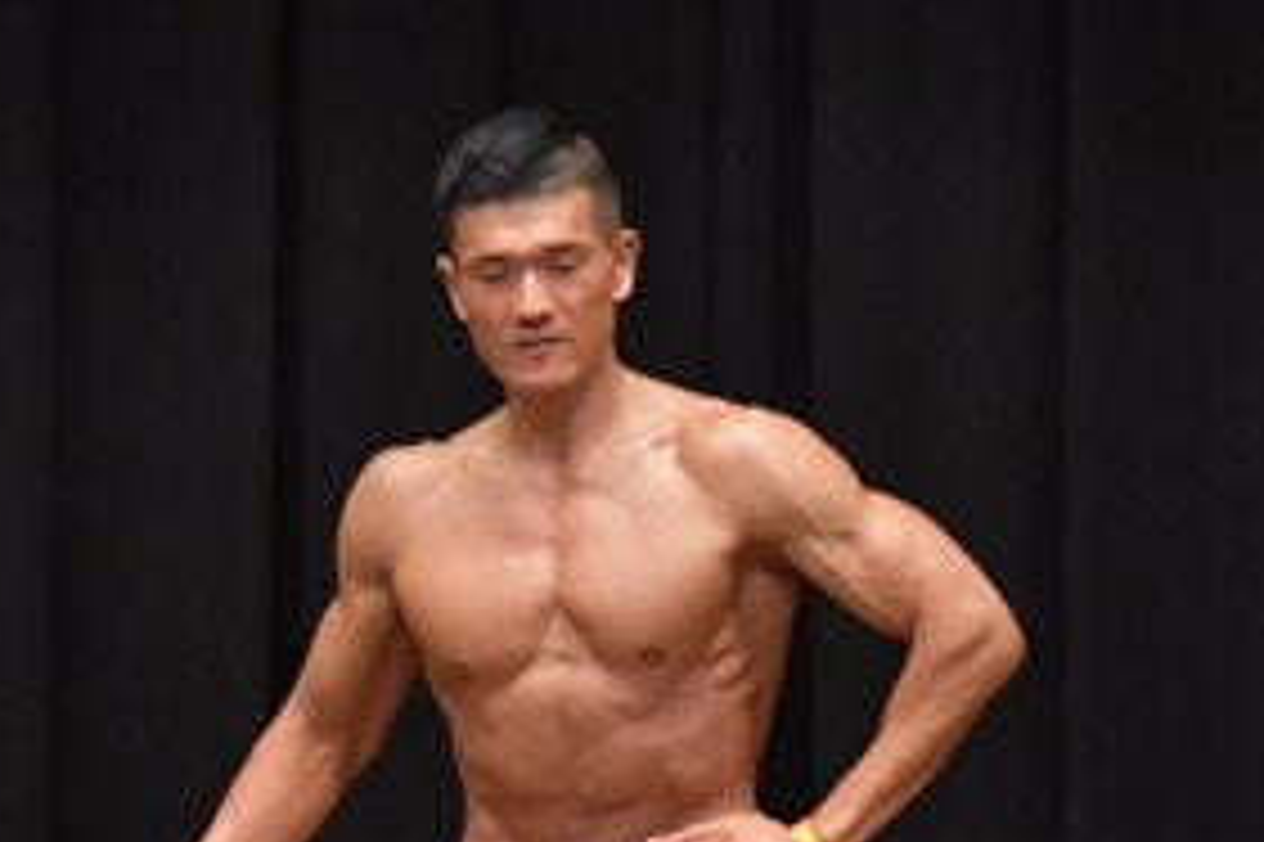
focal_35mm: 557
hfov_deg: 3.7
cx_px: 592
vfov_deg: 2.5
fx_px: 19545
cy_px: 1049
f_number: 5.6
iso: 6400
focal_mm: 135
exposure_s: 1/400
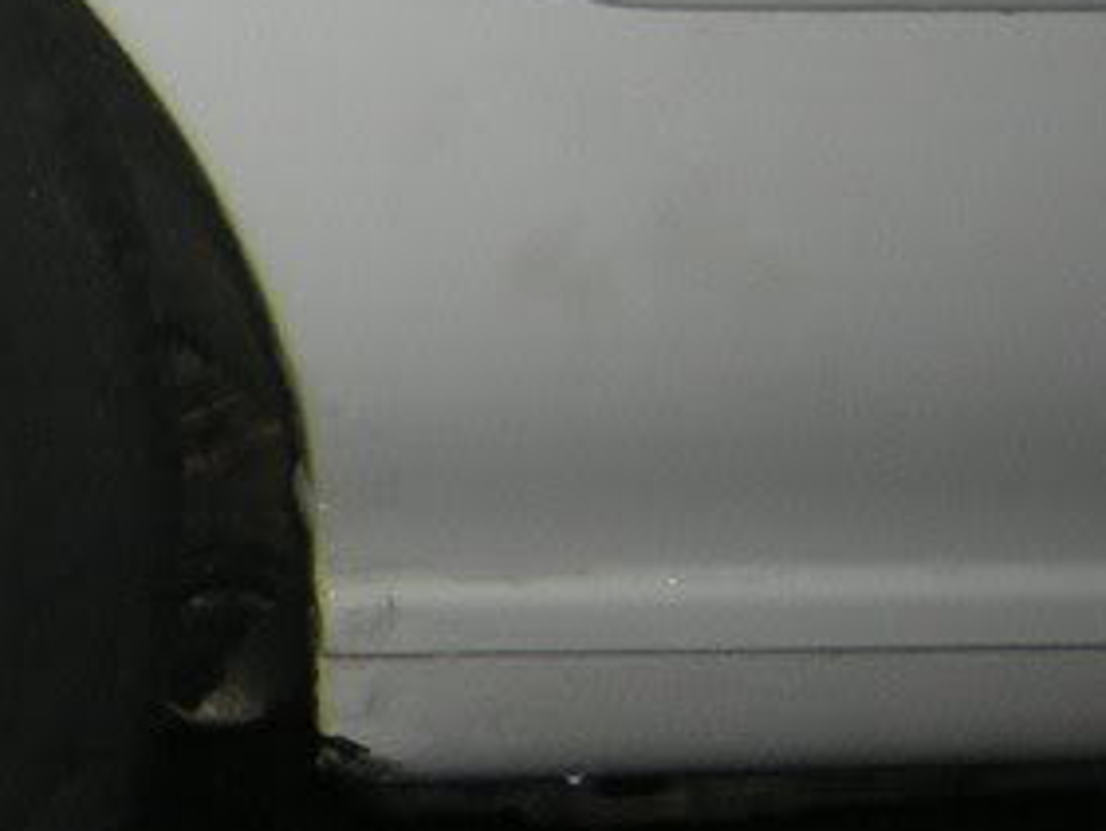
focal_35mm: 131
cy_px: 260
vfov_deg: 11.3
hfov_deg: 14.3
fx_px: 4187
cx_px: -449
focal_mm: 4.7
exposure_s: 1/60.1
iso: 50
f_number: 2.6
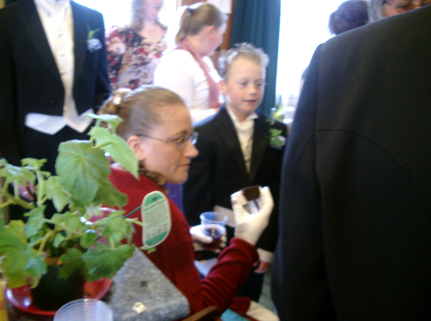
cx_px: 216
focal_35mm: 37
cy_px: 160
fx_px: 459
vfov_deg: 38.5
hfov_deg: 50.3
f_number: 2.6
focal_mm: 7.6
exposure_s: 1/8
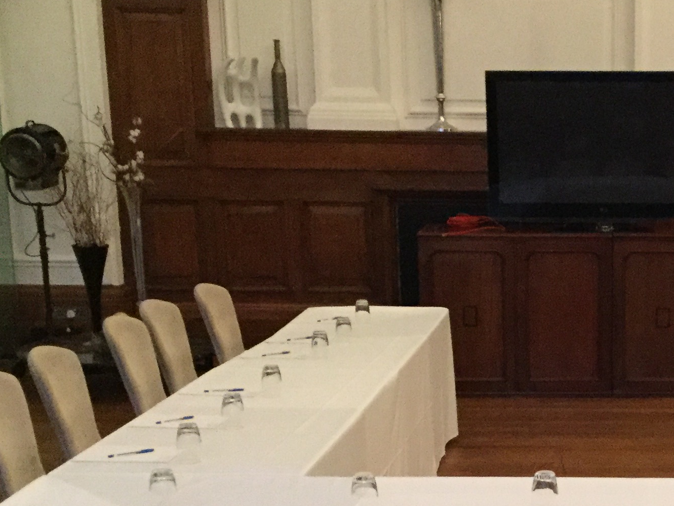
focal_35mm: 76
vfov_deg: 19.1
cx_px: 654
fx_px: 1480
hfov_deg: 24.6
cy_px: 435
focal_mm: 3.3
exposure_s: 1/15
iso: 250
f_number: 2.4
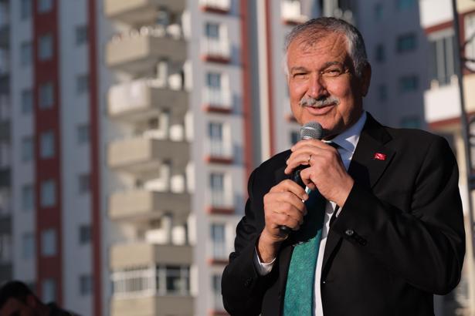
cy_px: 158
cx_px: 238
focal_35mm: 126
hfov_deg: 16.3
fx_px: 1662
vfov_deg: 10.9
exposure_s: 1/160
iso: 500
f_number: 4.5
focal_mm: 83.8
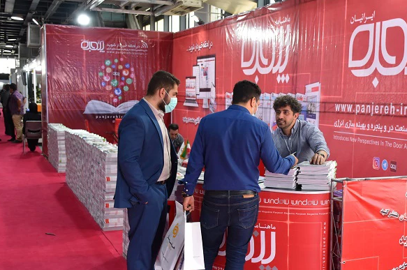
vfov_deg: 28.0
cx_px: 263
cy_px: 152
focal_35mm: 48
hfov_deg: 40.8
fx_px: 542
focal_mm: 24
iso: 560
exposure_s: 1/60
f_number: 4
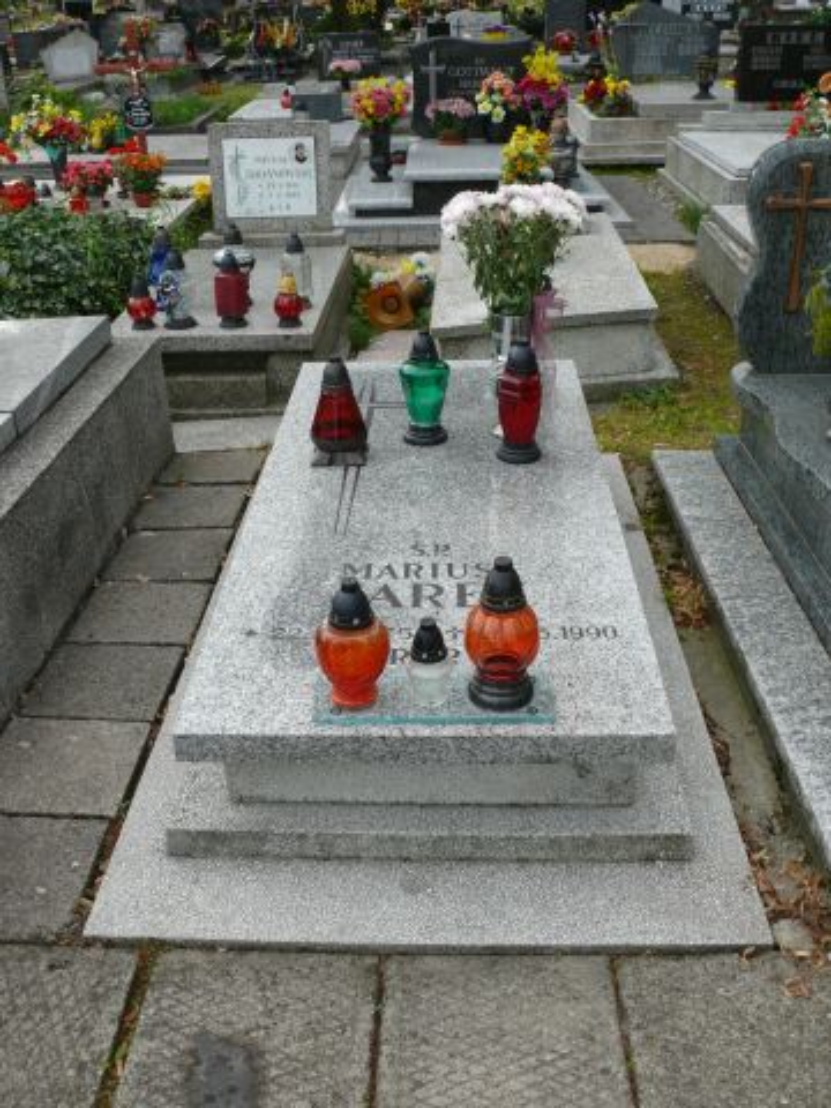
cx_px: 416
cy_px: 554
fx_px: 1120
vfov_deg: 52.6
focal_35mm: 35
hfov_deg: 40.7
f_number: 4
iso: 100
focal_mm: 7.4
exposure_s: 1/250
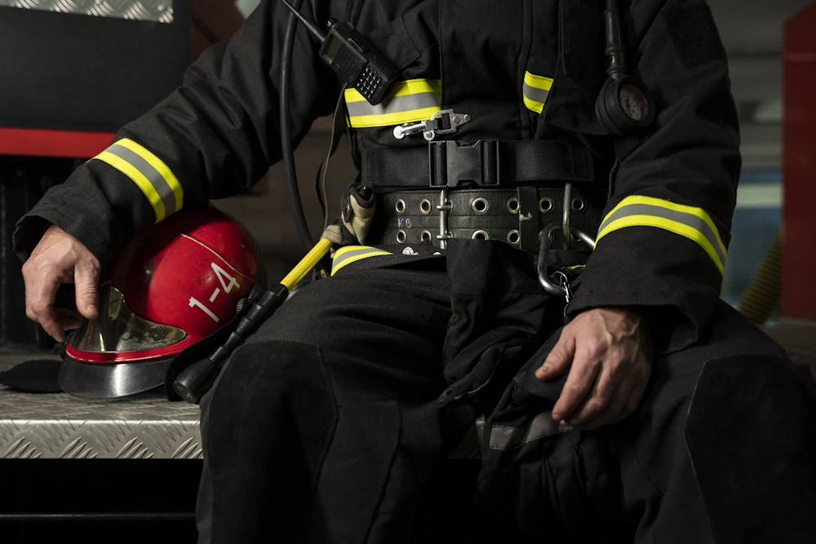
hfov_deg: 46.4
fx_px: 952
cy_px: 272
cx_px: 408
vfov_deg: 31.9
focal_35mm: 42
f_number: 2.8
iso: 1600
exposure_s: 1/160
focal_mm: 42
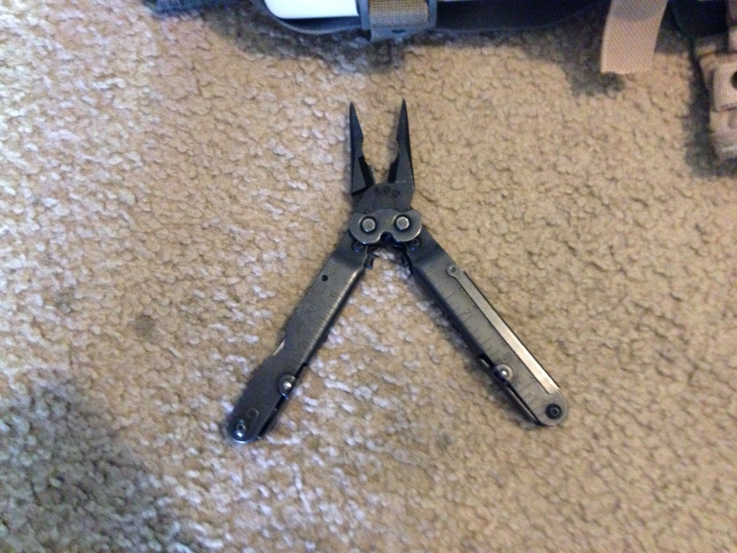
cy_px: 276
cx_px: 368
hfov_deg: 55.4
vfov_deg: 42.9
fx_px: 703
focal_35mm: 33
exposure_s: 1/15
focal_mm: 4.12
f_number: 2.4
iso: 800
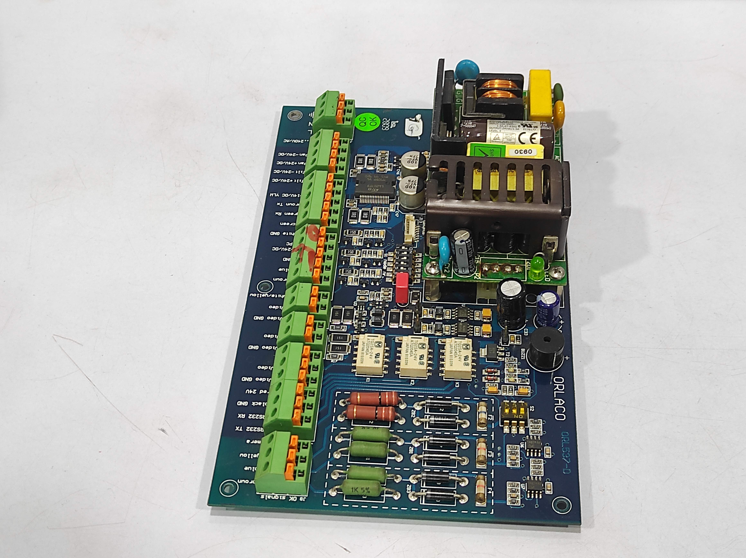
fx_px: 538
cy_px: 279
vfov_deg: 54.8
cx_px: 373
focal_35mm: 25
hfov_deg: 69.4
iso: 280
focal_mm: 5.43
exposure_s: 1/33
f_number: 1.89
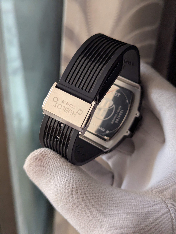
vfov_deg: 39.6
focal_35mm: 48
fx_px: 325
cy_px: 117
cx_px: 88
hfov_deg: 30.3
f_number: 1.85
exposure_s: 1/612
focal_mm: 6.81
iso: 549
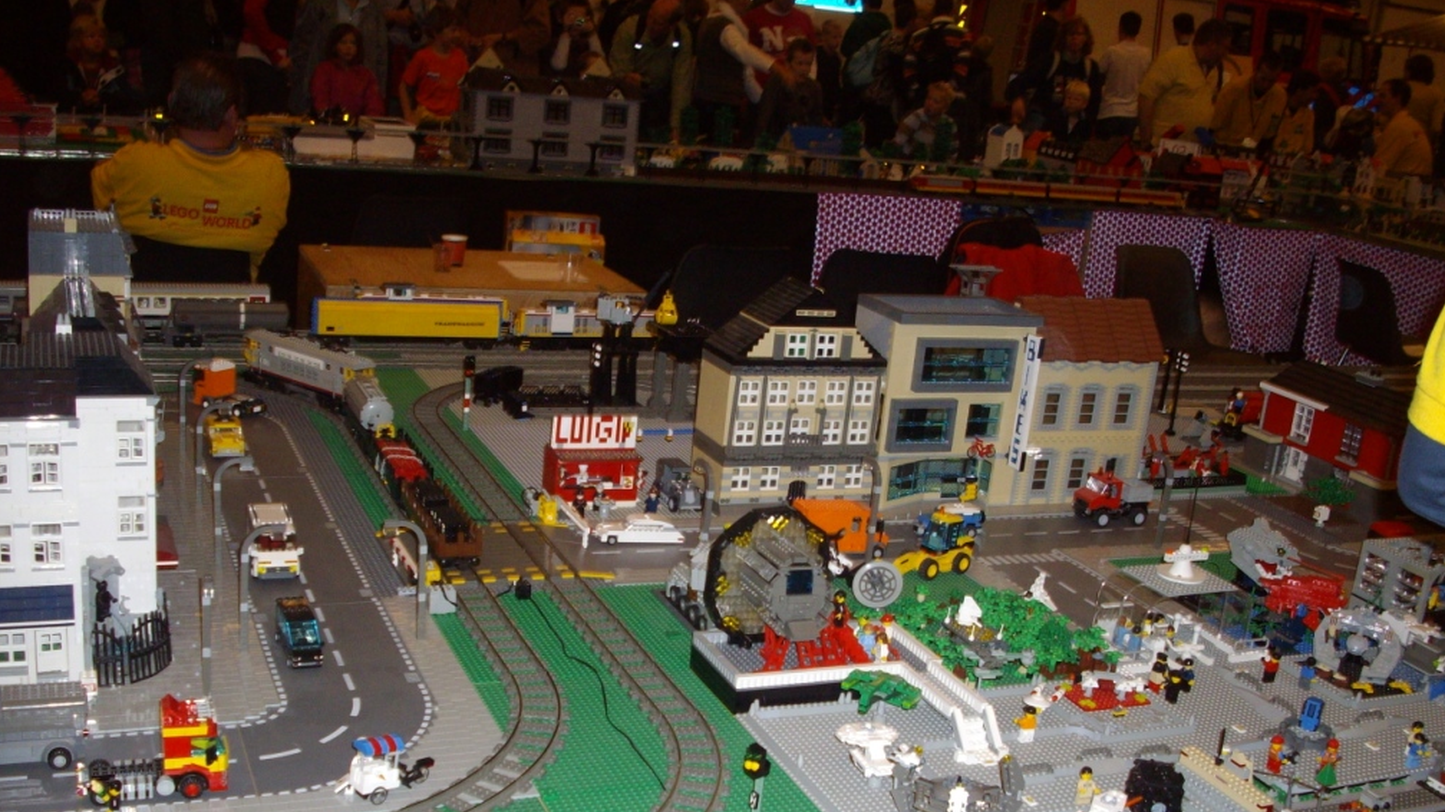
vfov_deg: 28.8
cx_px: 730
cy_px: 548
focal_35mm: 41
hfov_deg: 49.4
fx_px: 1571
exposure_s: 1/50
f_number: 2.8
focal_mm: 6.2
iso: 160
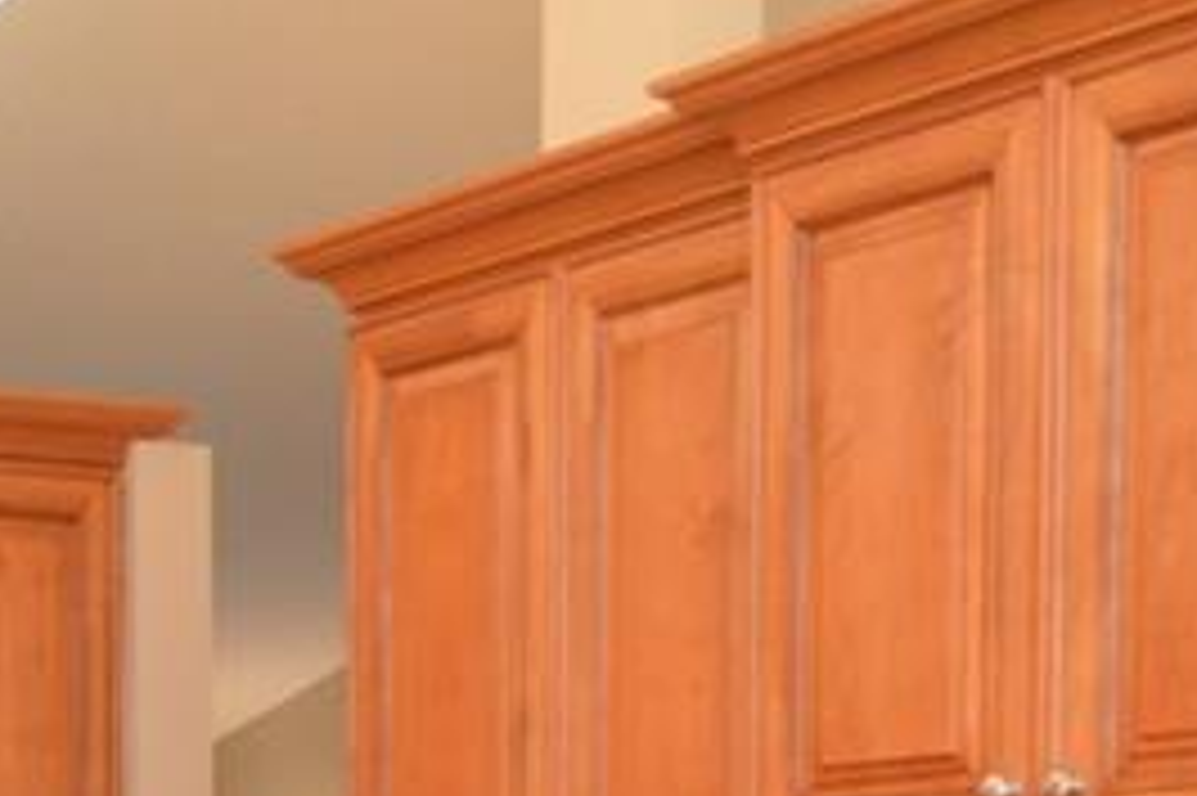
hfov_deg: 19.0
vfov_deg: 12.2
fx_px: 3456
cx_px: -40
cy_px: 1376
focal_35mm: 104
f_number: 3.5
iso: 900
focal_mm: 18
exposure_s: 1/60
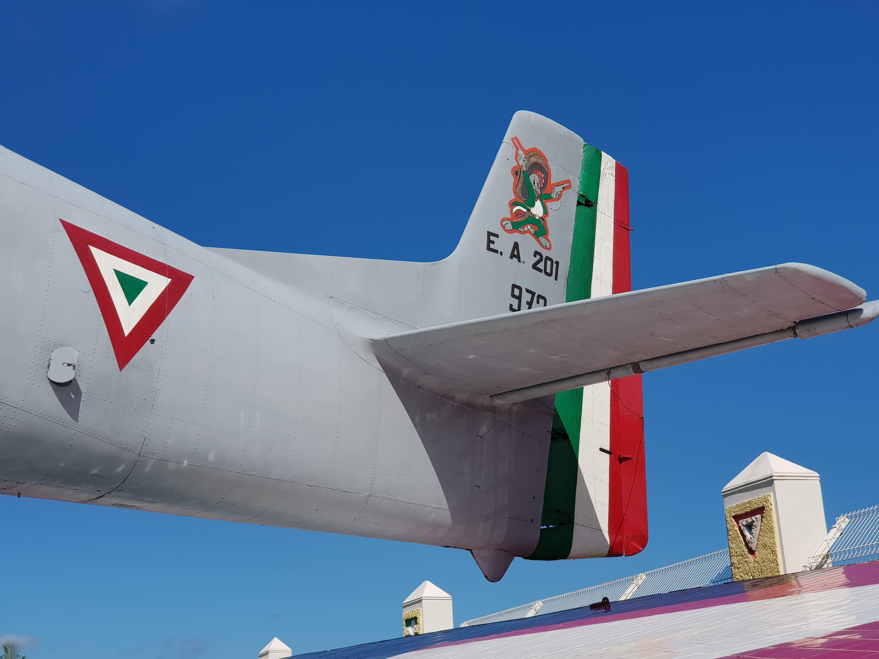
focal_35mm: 53
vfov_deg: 27.5
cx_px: 448
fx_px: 1346
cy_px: 326
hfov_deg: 36.2
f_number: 2.4
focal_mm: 6
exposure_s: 1/1344
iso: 25
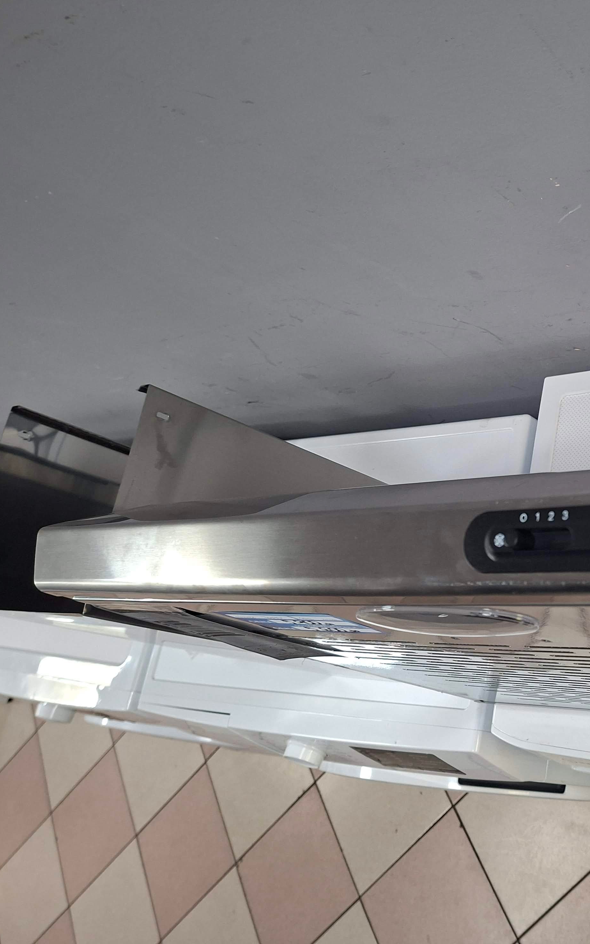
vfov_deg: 58.1
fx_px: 849
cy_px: 472
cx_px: 596
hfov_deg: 34.7
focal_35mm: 33
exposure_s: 1/50
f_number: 1.8
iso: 250
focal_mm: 5.54
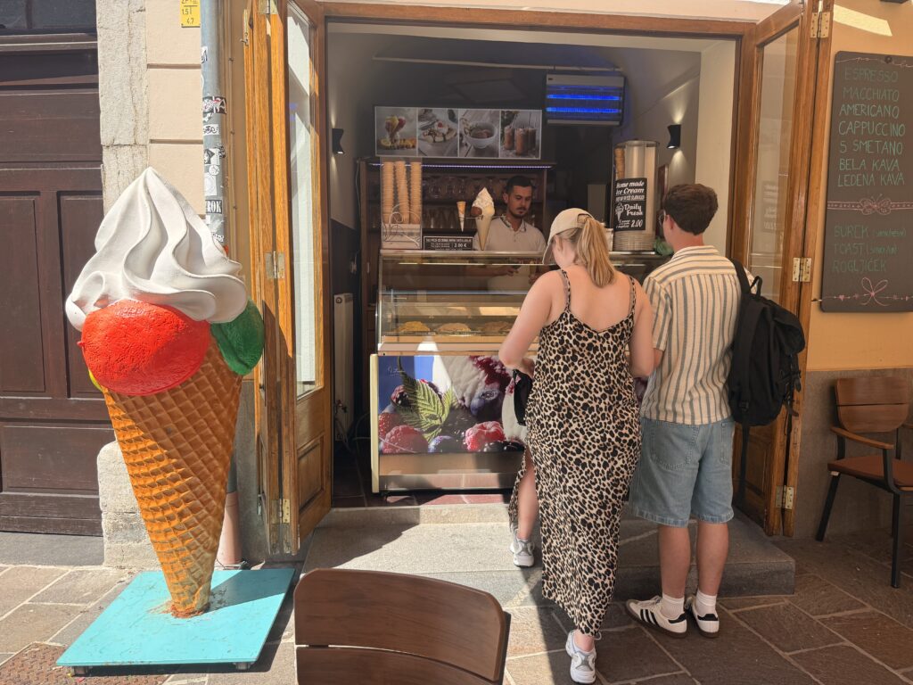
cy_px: 342
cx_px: 456
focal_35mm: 24
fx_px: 633
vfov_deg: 56.8
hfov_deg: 71.6
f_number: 1.78
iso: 100
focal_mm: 6.76
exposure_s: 1/1553
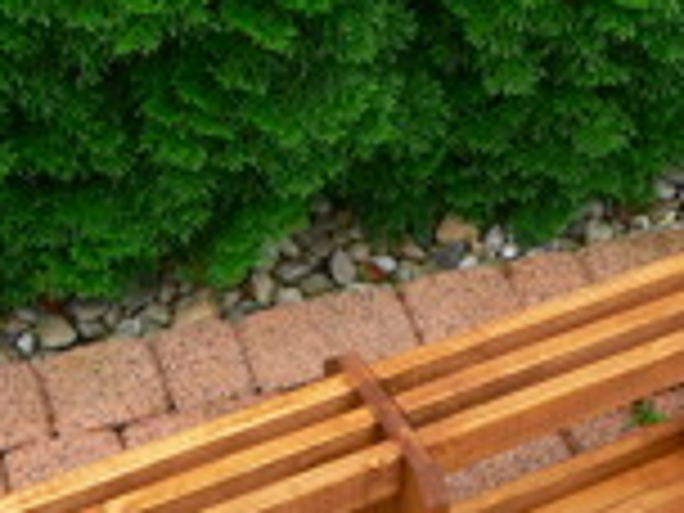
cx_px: 522
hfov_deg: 22.8
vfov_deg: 16.9
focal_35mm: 85
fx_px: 1680
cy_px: 549
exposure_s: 1/125
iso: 80
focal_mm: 6
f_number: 3.3
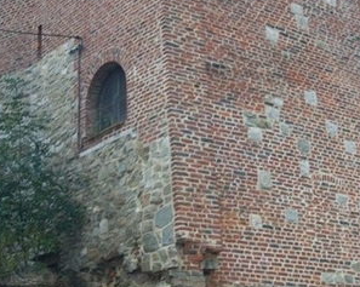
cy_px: 122
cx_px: 159
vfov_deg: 19.4
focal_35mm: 79
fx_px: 841
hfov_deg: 24.2
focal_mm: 7.1
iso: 80
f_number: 9.9
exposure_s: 1/50
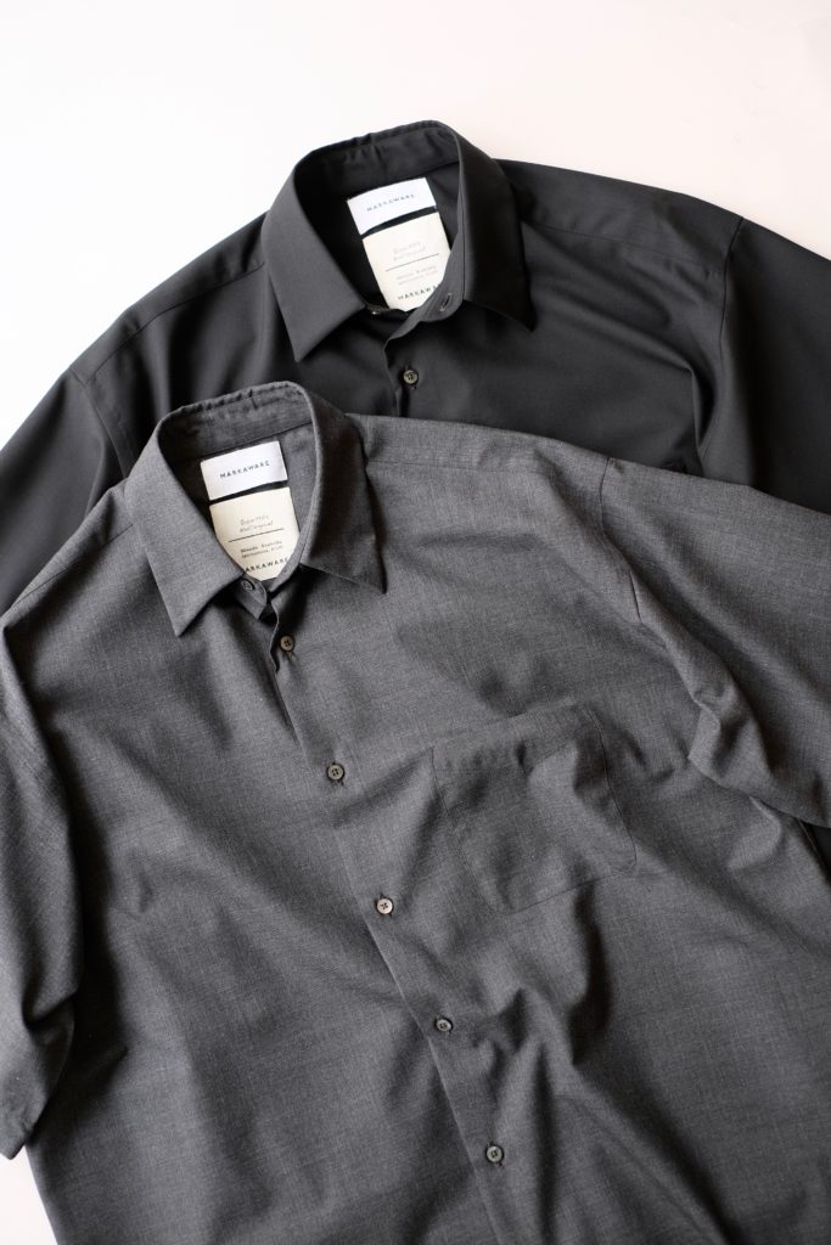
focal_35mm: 53
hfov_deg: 25.5
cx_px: 416
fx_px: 1834
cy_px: 622
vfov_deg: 37.5
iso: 320
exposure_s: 1/210
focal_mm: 35
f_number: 2.2
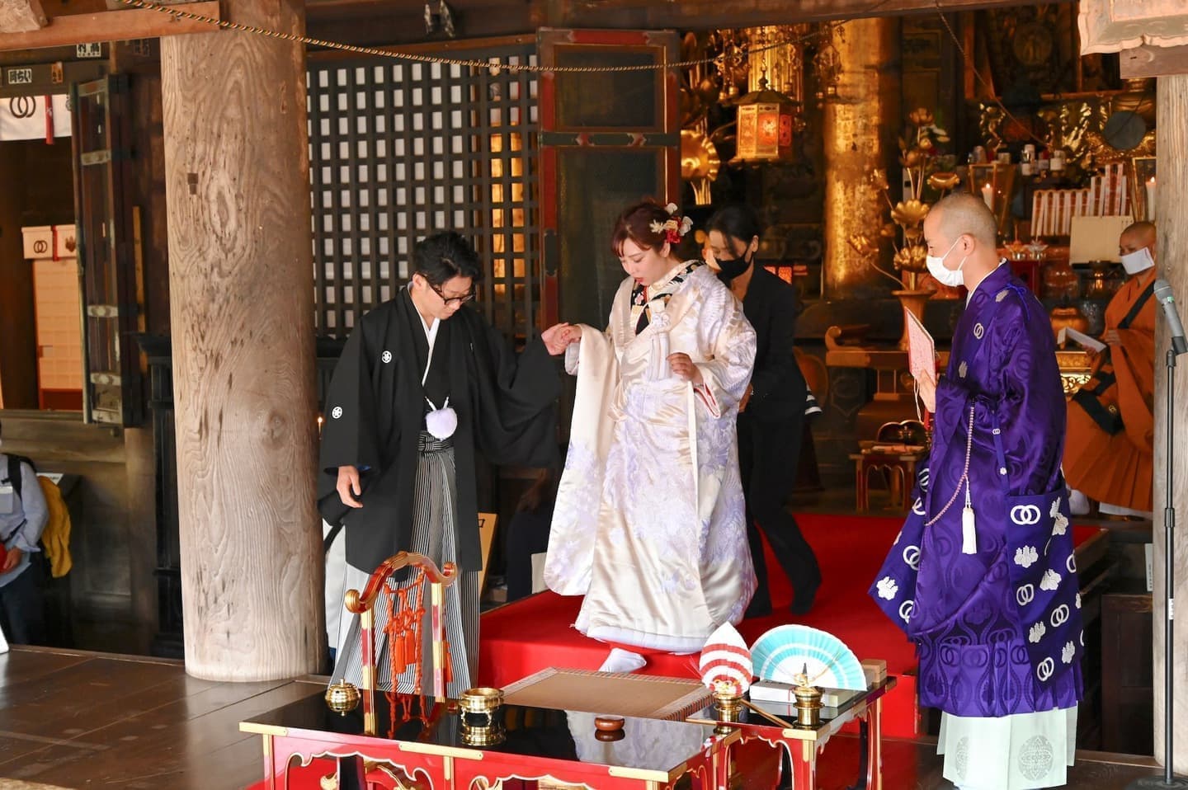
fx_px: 1715
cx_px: 594
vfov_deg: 26.0
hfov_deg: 38.2
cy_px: 395
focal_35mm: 52
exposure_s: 1/250
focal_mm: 52
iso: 6400
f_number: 5.6
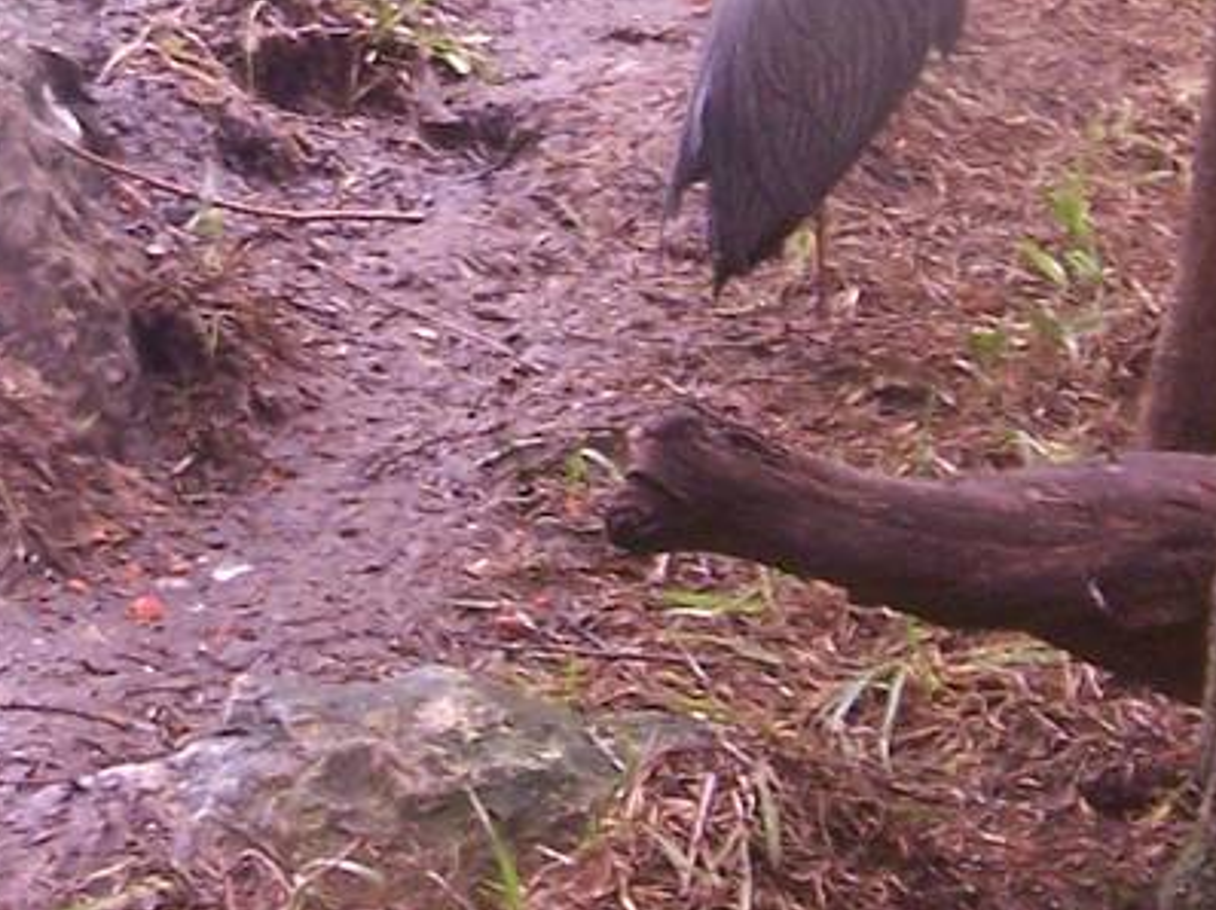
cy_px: -34
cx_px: 27
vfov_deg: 9.1
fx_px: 5652
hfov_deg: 12.2
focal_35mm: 161
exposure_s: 1/20
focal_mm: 6.7
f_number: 4
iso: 140
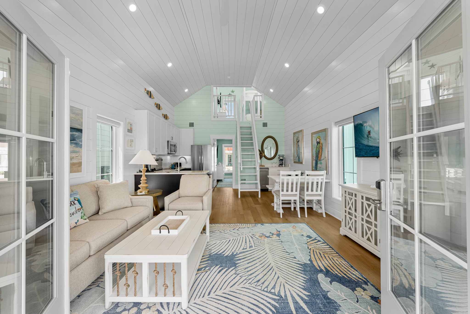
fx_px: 170
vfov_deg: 85.4
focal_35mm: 13
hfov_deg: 108.3
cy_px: 157
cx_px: 235
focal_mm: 13
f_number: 9
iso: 250
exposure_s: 1/30
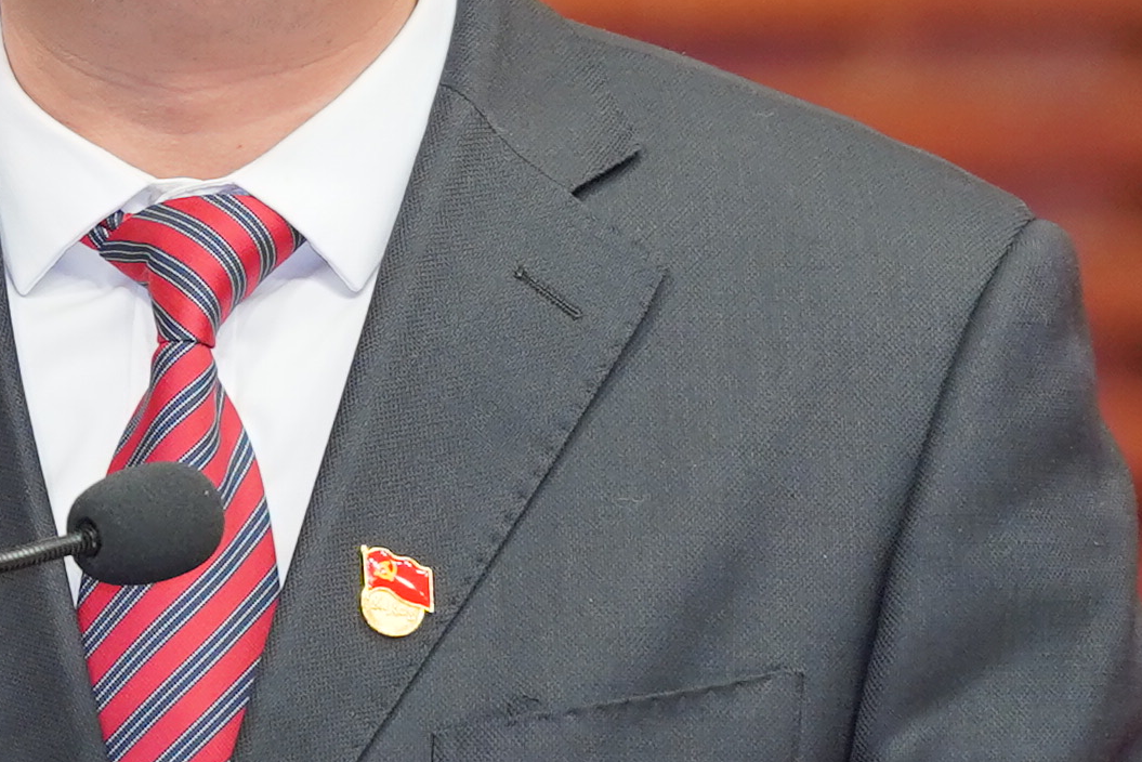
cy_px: -91
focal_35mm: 1137
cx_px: -197
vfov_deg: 1.2
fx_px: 36076
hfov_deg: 1.8
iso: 800
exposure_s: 1/60
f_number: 2.8
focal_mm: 200
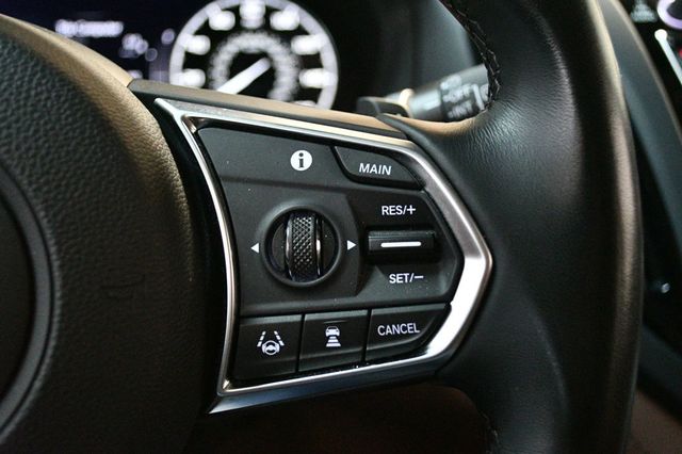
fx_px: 852
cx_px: 341
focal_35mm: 45
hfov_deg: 43.6
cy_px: 227
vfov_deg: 29.8
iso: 10000
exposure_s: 1/60
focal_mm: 30
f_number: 4.5
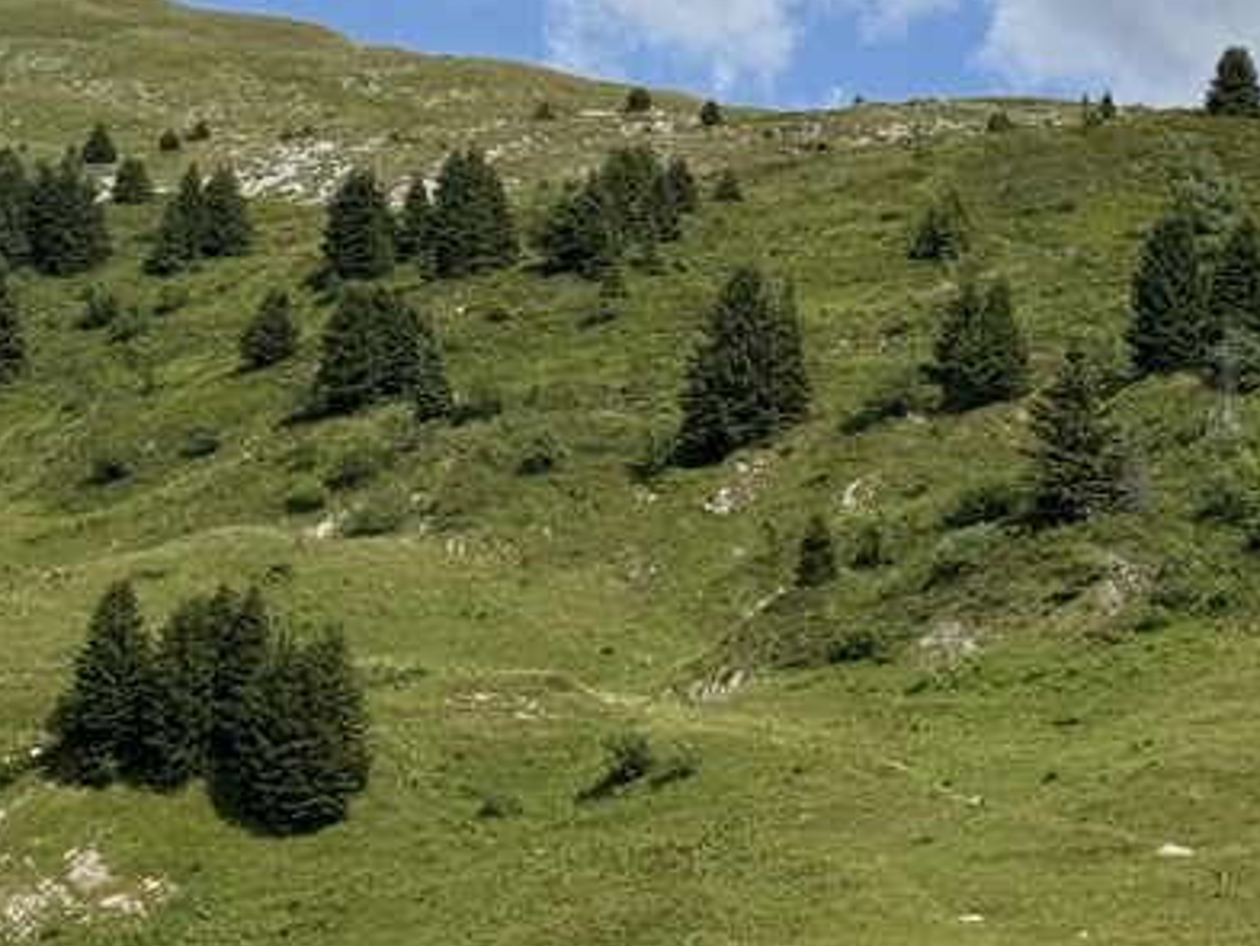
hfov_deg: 15.8
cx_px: 702
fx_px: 4551
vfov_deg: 11.8
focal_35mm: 125
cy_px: 667
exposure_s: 1/4049
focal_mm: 6.76
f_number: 1.78
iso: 64
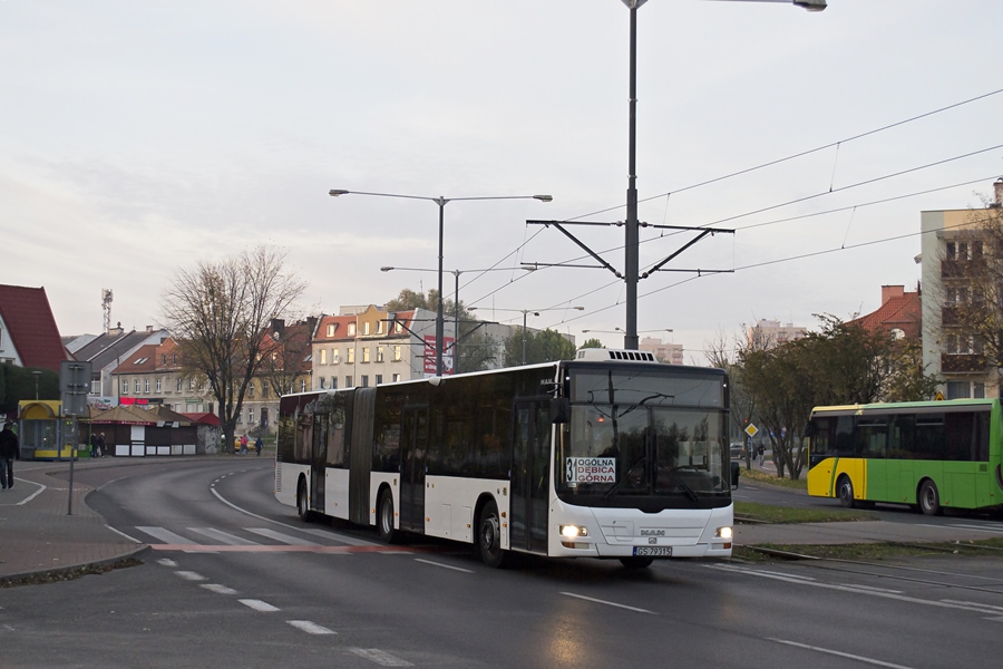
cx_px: 502
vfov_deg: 25.8
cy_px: 334
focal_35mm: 52
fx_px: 1463
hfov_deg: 37.9
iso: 900
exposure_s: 1/400
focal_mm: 35
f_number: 5.6
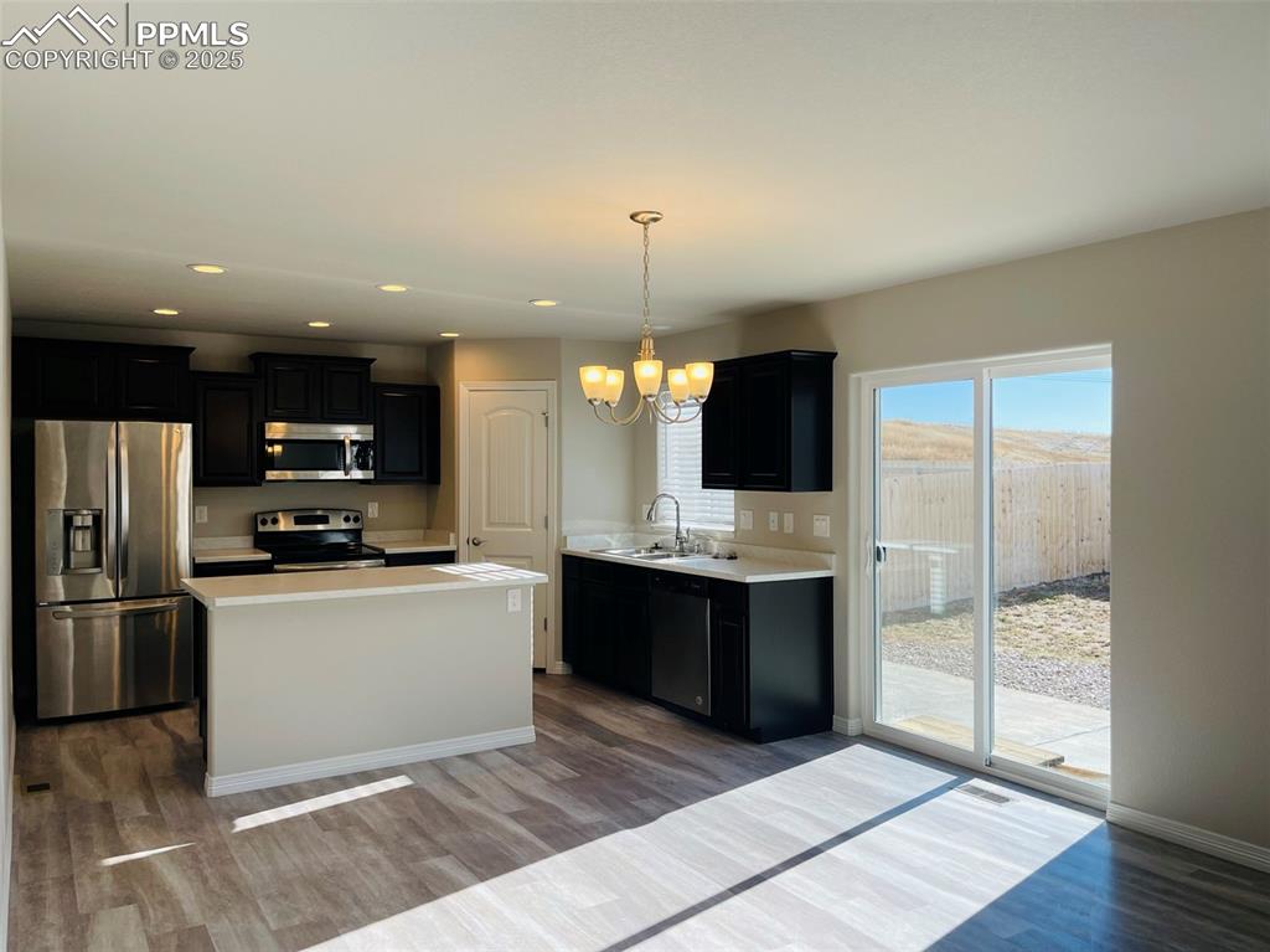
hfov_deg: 69.4
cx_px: 635
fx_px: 917
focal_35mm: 25
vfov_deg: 54.8
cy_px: 476
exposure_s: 1/572
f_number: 1.6
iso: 32
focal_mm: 5.1
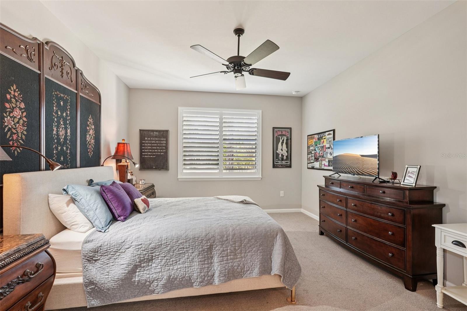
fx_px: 207
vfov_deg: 73.7
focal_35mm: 16
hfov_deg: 96.7
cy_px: 156
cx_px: 234
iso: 400
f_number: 8
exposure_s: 1/8
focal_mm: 16
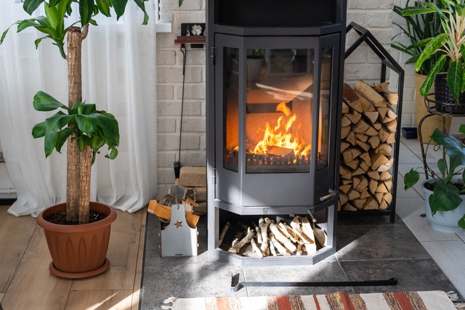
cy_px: 155
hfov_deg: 35.6
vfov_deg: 24.2
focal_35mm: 56
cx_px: 232
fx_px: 723
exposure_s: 1/80
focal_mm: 37.6
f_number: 4
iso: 160
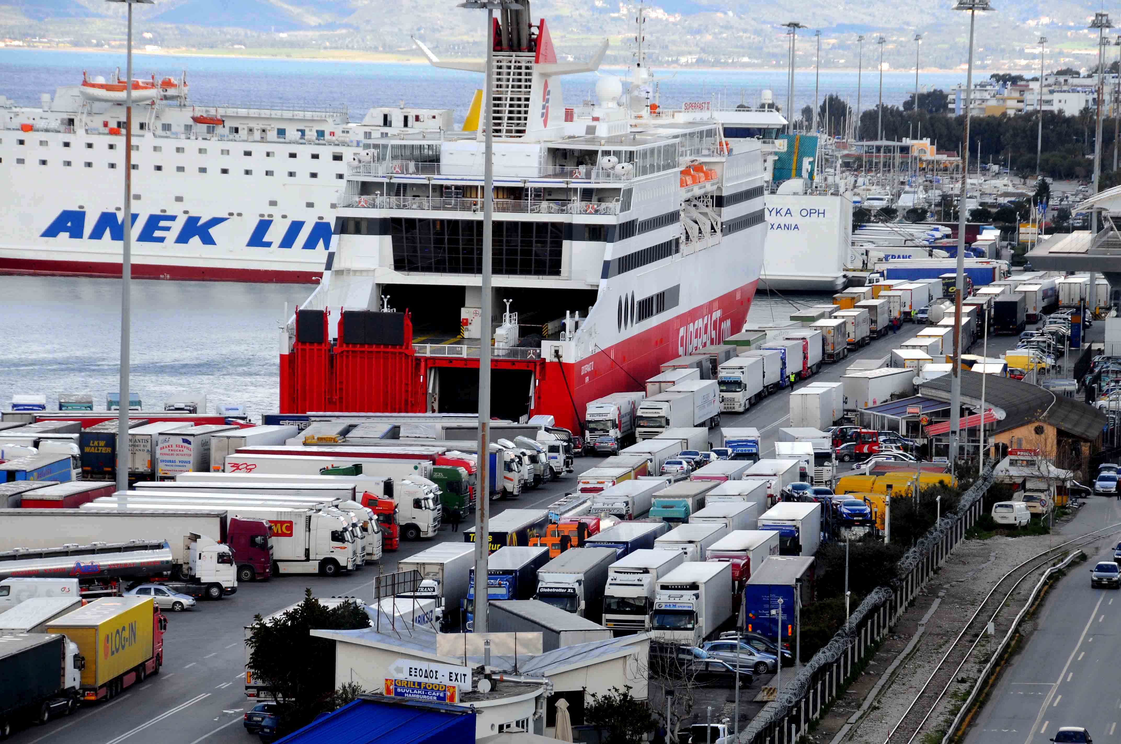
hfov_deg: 11.4
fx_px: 5598
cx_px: 560
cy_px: 372
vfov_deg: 7.6
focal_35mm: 180
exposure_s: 1/320
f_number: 9
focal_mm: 120
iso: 400
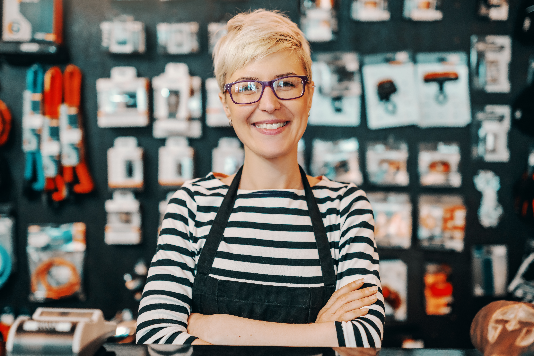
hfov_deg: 32.4
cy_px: 183
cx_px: 264
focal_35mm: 62
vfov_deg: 21.9
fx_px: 920
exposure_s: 1/125
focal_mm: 50
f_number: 1.6
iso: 400
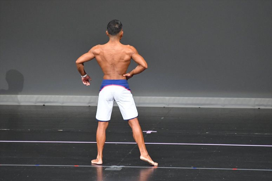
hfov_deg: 6.0
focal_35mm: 345
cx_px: 136
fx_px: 2605
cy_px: 90
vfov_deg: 4.0
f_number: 5.6
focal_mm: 230
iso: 5000
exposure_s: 1/400
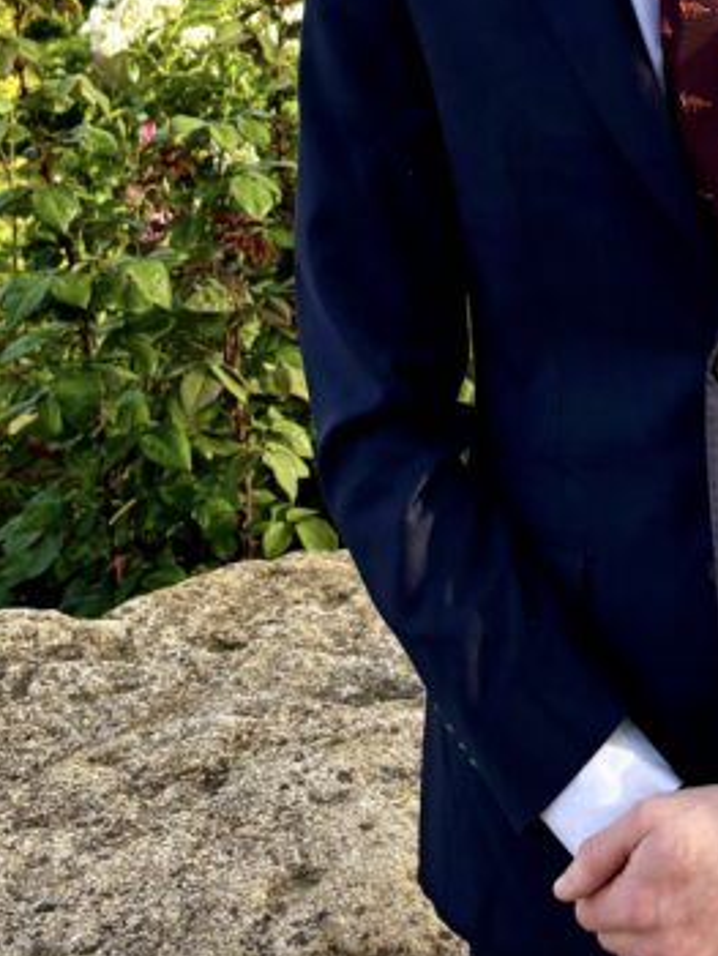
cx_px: 609
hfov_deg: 19.2
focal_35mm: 76
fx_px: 2099
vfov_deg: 23.7
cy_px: -153
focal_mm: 5.96
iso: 50
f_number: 1.6
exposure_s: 1/1233
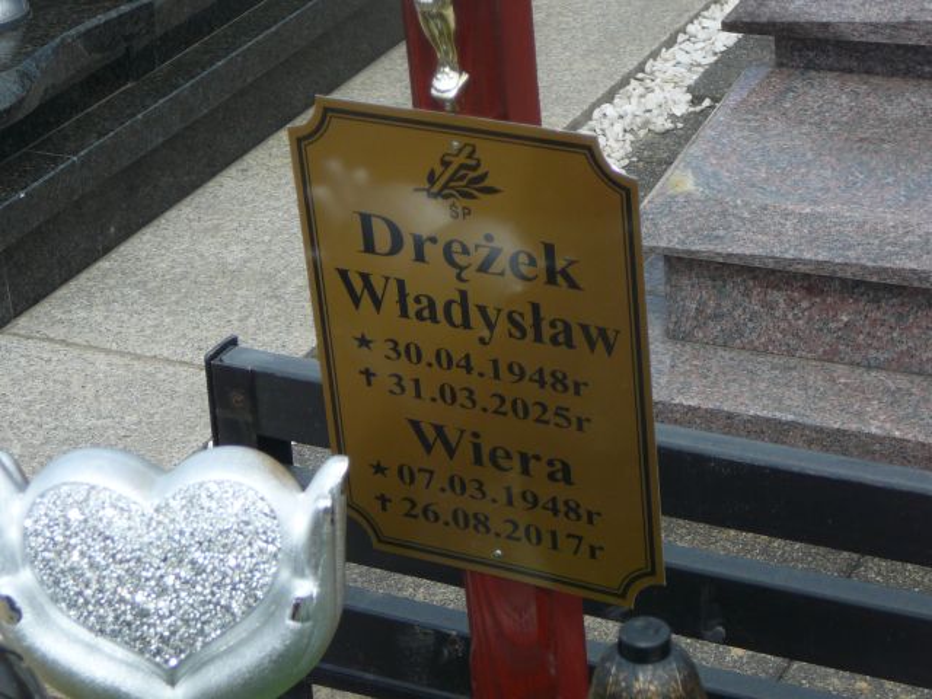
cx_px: 466
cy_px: 350
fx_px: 2558
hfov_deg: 20.7
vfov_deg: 15.6
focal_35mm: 95
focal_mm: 14.1
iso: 80
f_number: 3.9
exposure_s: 1/640
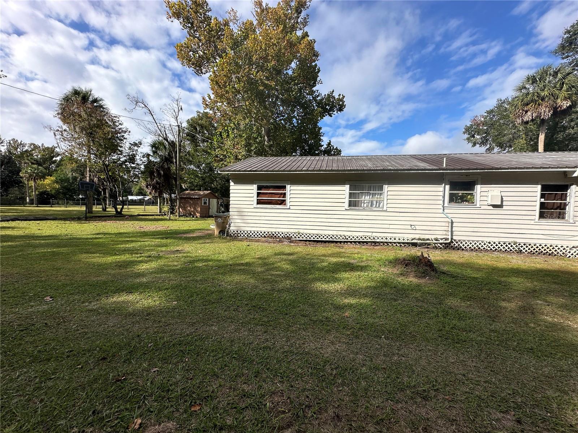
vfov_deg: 85.7
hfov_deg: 102.1
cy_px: 216
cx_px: 289
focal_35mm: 14
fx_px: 234
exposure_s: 1/2092
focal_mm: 2.22
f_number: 2.2
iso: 40
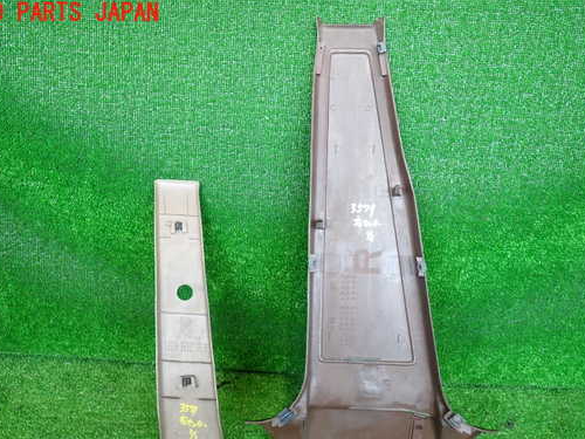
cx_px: 297
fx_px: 507
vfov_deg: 46.5
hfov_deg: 60.0
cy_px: 262
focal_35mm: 30
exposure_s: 1/50
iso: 200
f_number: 2
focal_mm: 4.5
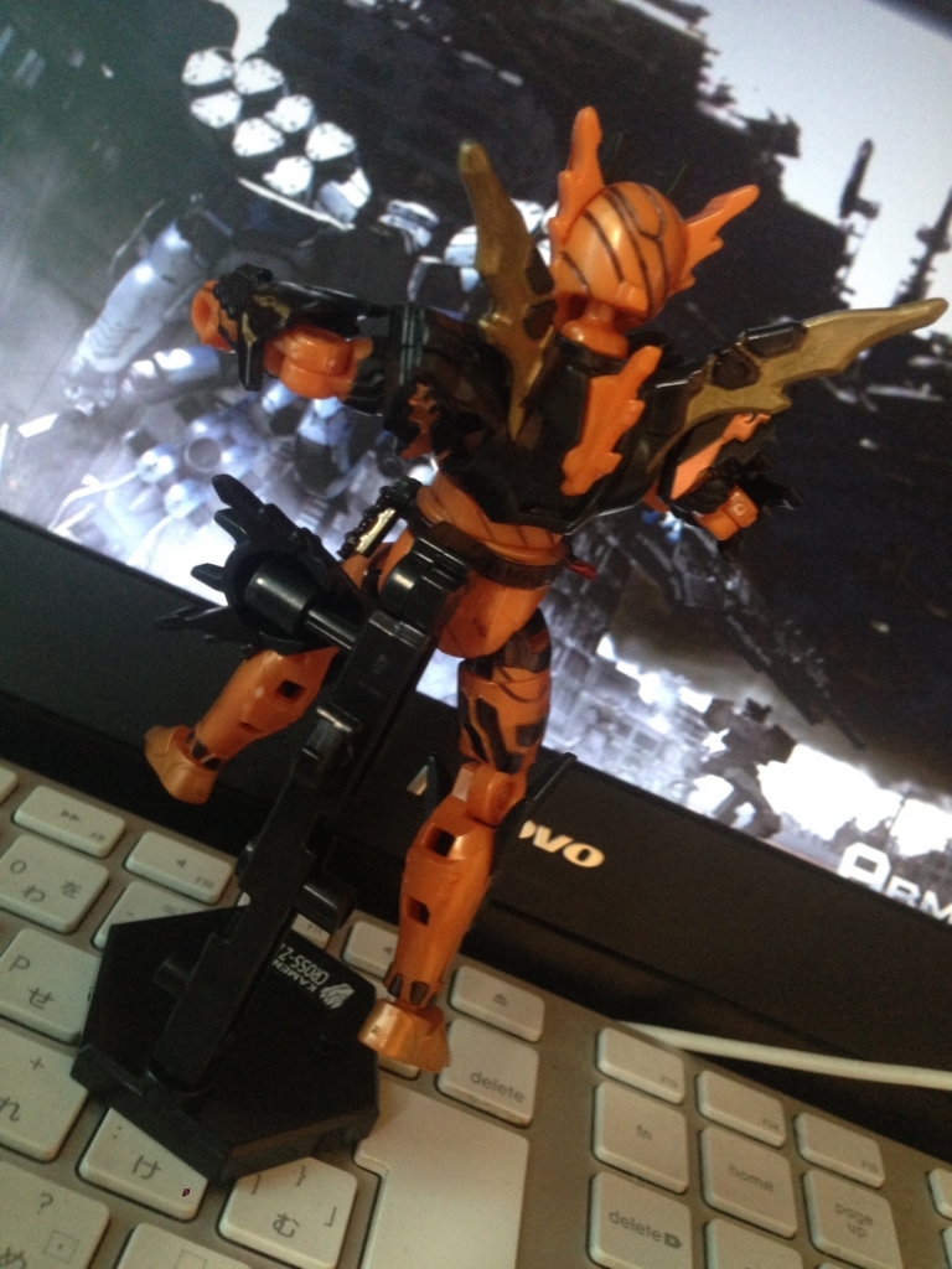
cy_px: 634
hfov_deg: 42.9
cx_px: 476
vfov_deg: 55.4
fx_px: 1210
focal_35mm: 33
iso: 250
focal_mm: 4.12
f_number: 2.4
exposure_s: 1/20
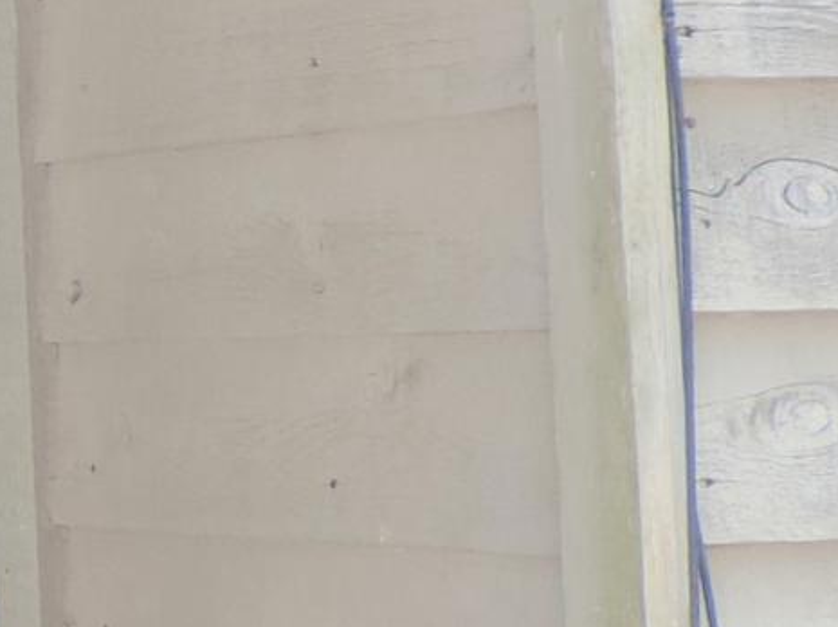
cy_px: -36
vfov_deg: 9.5
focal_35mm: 155
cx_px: -478
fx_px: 3749
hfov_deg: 12.1
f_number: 3
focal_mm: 4.3
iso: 80
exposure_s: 1/50
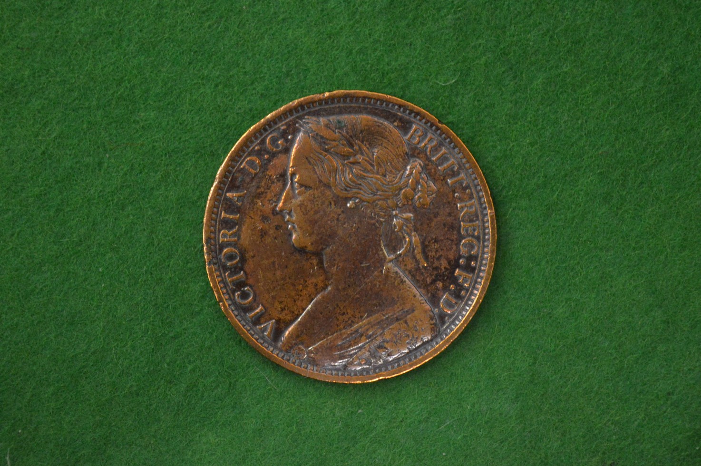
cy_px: 231
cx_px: 340
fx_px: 1801
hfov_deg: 22.0
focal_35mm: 93
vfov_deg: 14.7
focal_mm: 55
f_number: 5.6
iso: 3200
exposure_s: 1/50
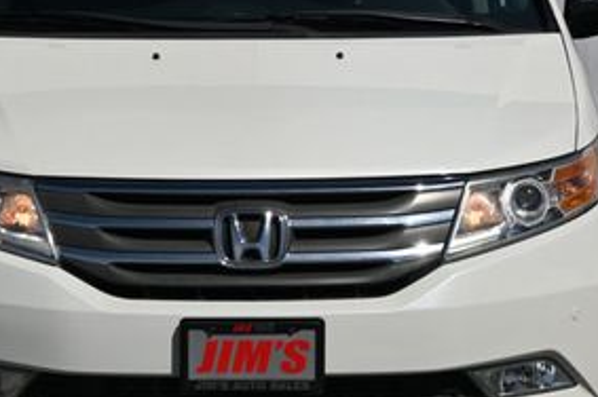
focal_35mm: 129
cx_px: 251
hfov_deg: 15.9
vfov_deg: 10.6
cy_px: 118
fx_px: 2140
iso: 100
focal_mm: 38
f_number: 8
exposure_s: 1/500
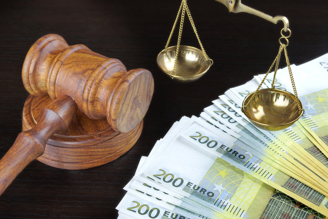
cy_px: 110
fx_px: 478
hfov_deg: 37.9
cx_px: 164
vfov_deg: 25.7
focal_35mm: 52
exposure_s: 1
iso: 50
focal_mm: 35
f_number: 11
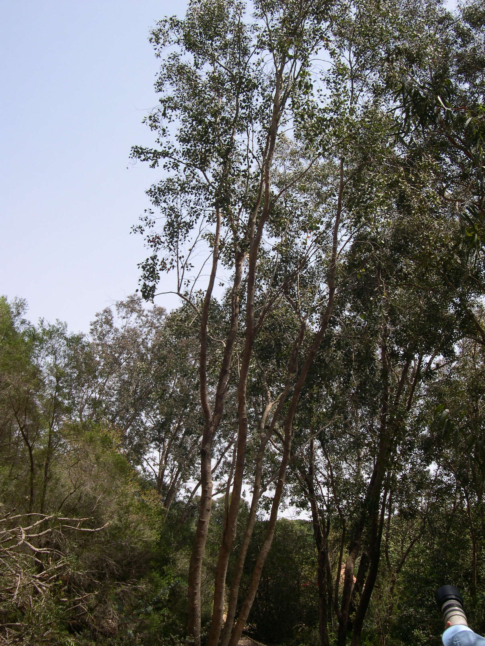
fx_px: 710
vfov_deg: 49.0
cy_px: 323
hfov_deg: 37.7
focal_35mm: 38
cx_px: 242
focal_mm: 8
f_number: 7.6
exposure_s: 1/133
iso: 100
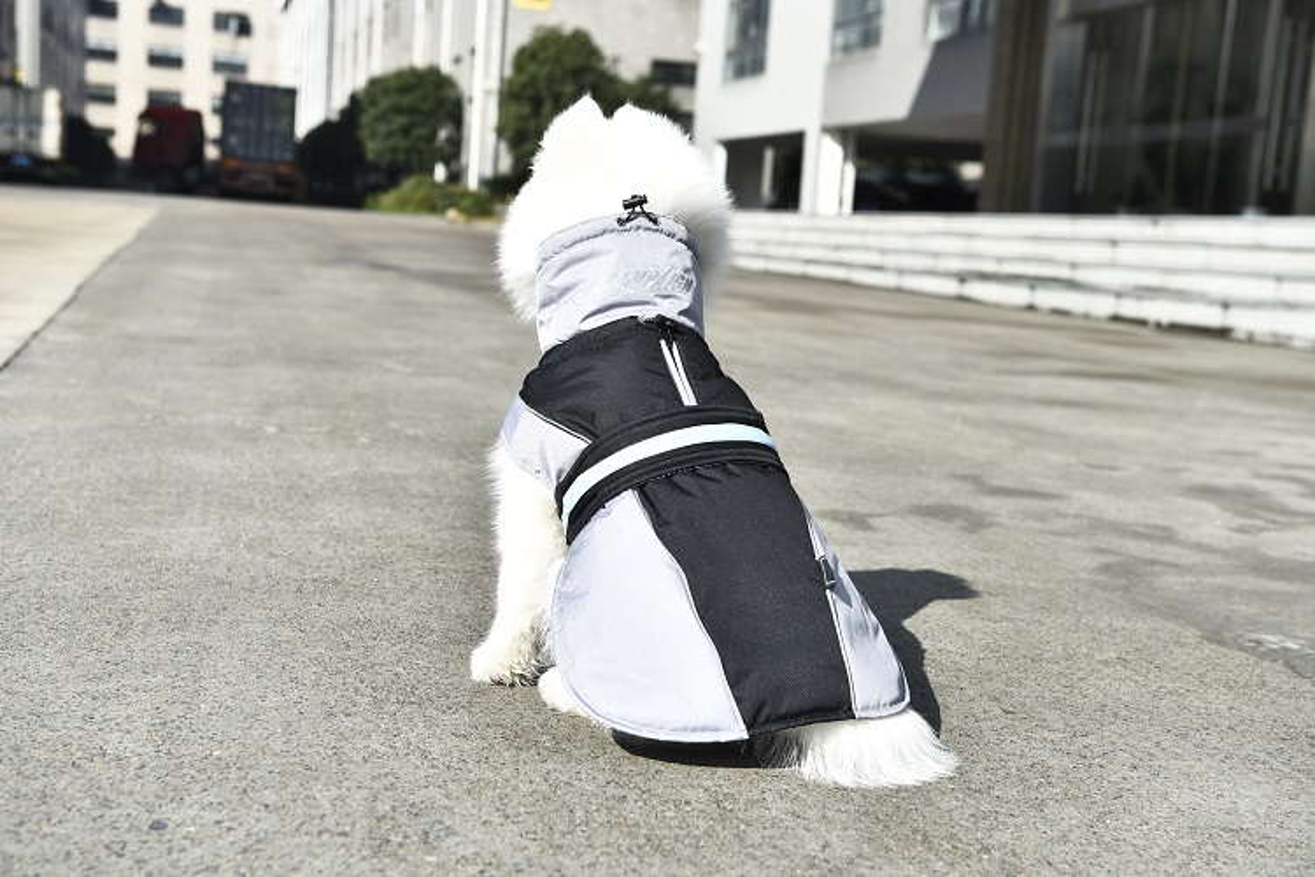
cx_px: 658
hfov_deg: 39.6
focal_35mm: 50
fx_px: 1826
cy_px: 438
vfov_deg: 27.0
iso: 100
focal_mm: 50
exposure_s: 1/400
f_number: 6.3
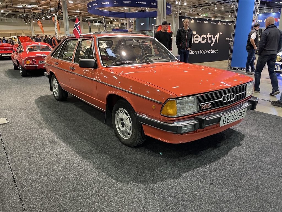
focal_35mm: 26
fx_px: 212
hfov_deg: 67.3
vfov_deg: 53.1
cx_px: 141
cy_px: 106
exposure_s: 1/50
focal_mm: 4.2
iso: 320
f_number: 1.6
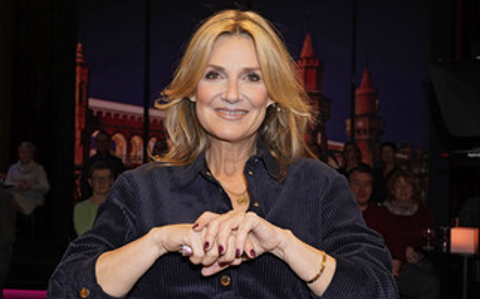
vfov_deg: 22.7
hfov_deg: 35.7
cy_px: 192
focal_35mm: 57
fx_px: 745
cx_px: 221
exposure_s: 1/60
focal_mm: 40
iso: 1250
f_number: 8
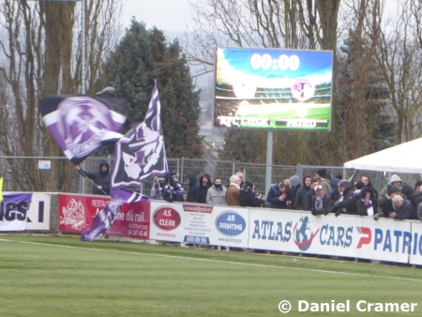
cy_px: 158
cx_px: 211
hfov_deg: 4.6
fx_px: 5257
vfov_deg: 3.5
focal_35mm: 431
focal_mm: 77.3
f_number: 6
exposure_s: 1/40
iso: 400
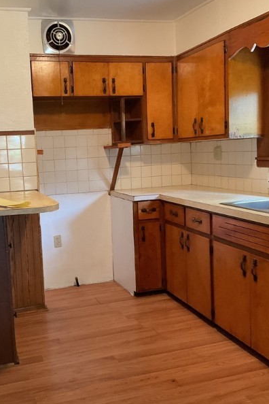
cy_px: 199
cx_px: 91
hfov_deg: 33.9
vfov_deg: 49.6
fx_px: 437
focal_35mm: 39
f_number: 1.8
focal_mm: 3
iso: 160
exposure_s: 1/50
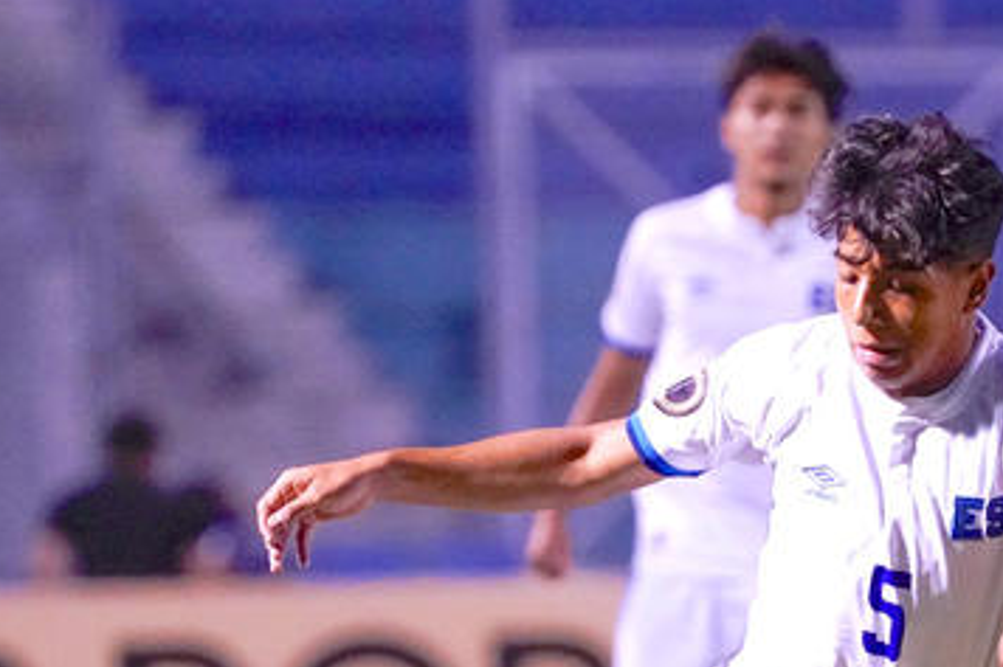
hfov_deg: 1.7
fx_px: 32943
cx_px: 1009
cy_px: 761
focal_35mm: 1183
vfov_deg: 1.2
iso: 8000
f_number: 6.3
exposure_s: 1/500
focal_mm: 448
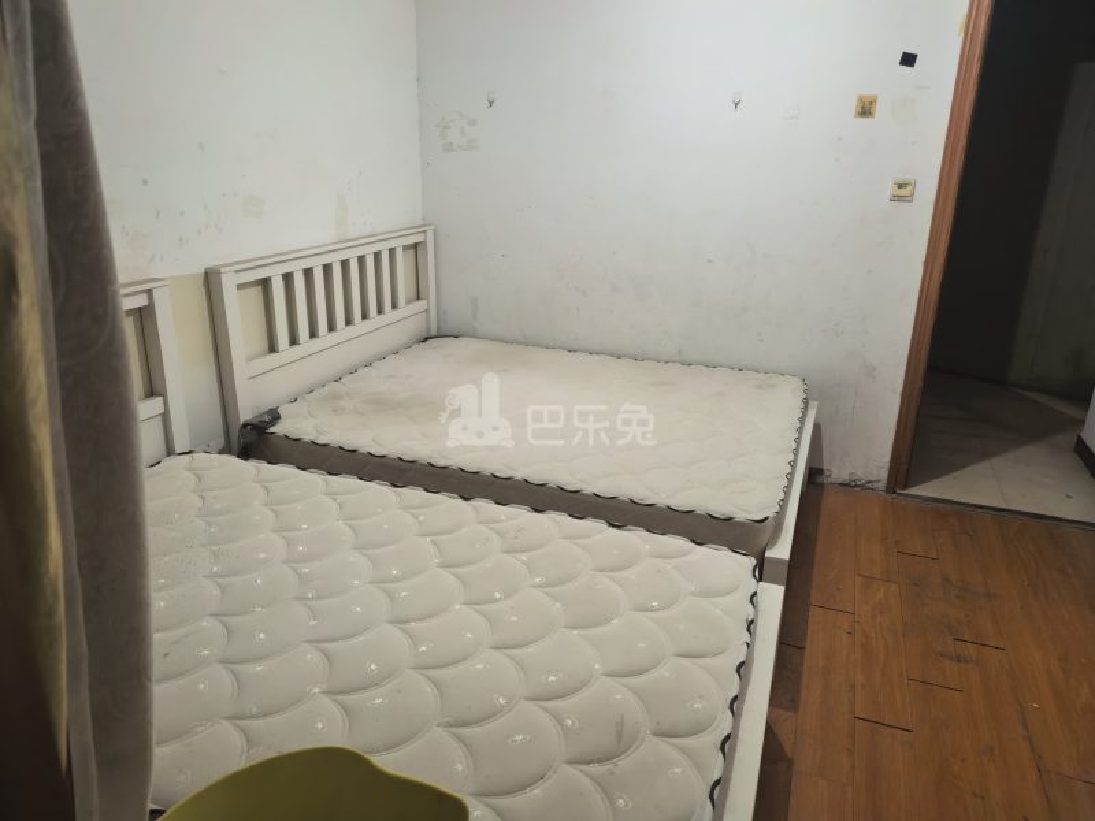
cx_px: 548
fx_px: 759
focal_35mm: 24
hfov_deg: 71.6
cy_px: 410
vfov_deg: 56.8
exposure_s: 1/100
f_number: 1.4
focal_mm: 6.98
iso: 800
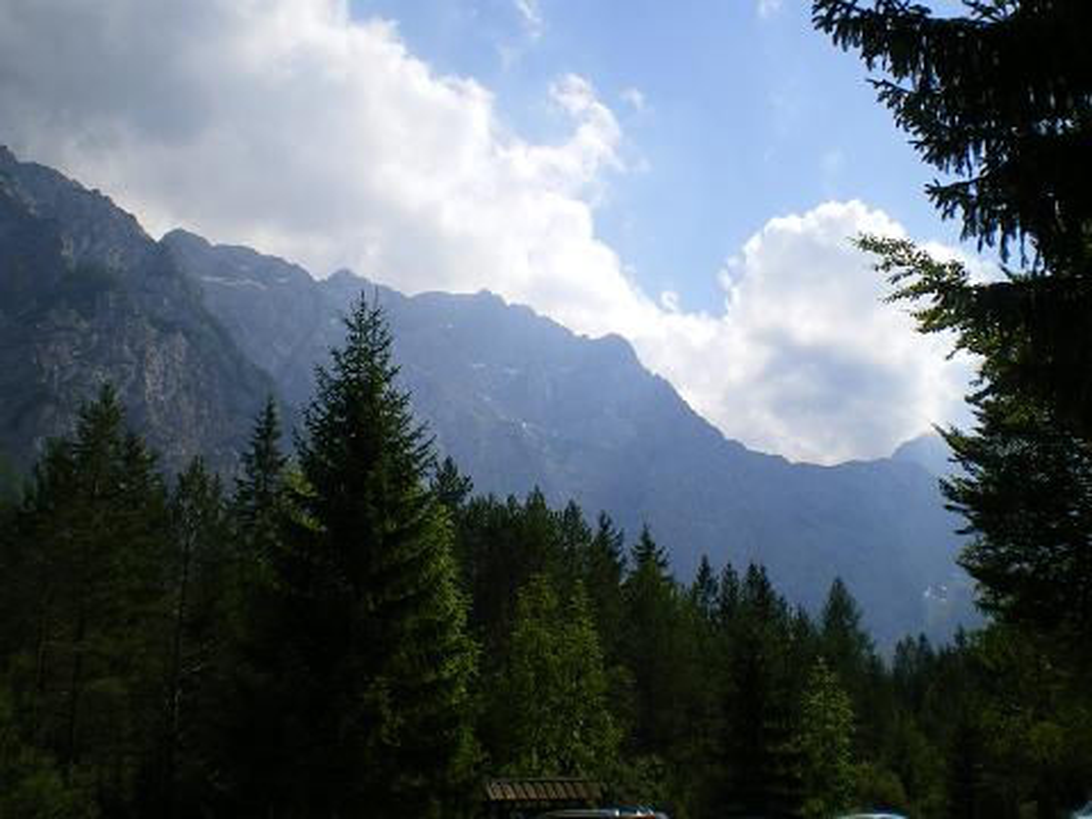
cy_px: 410
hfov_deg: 49.0
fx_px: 1199
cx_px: 546
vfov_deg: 37.7
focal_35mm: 38
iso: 64
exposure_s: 1/800
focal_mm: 6.3
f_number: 4.6
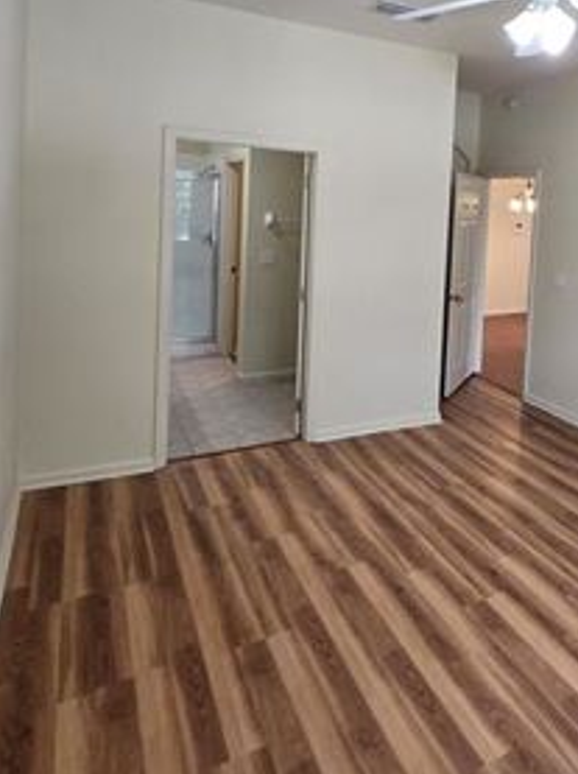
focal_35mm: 25
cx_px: 510
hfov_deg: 49.4
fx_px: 558
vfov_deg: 67.2
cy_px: 246
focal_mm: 2.2
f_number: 2.2
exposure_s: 1/60
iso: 160
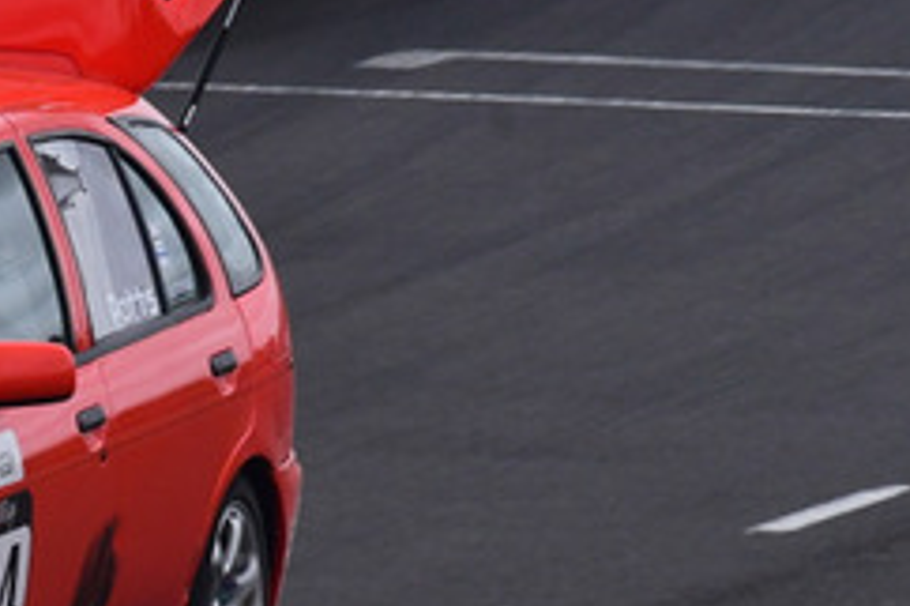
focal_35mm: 2483
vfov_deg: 0.6
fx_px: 62720
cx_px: -278
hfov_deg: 0.8
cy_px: 177
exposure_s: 1/640
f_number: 11
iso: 640
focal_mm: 500
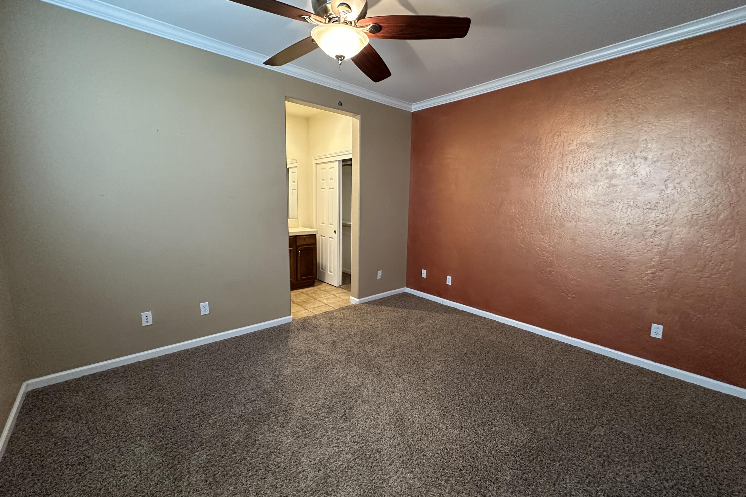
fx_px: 311
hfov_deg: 100.4
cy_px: 246
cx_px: 372
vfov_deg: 77.3
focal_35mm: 15
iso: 500
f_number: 2.2
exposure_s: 1/60
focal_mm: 2.22
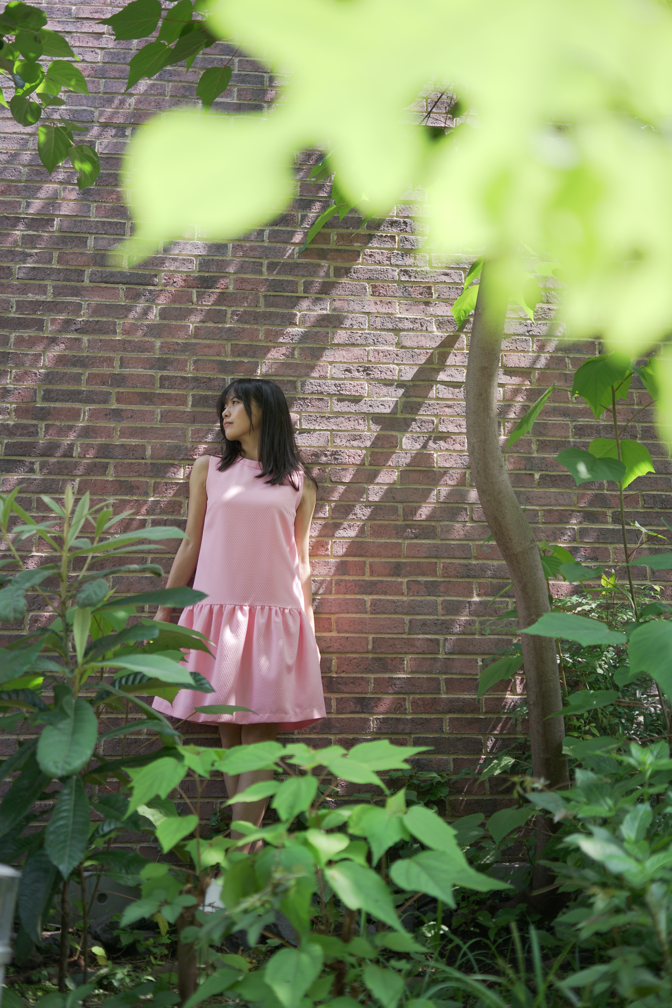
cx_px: 336
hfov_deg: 37.9
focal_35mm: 35
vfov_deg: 54.4
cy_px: 504
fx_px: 980
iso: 200
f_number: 2.8
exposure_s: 1/400
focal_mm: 35
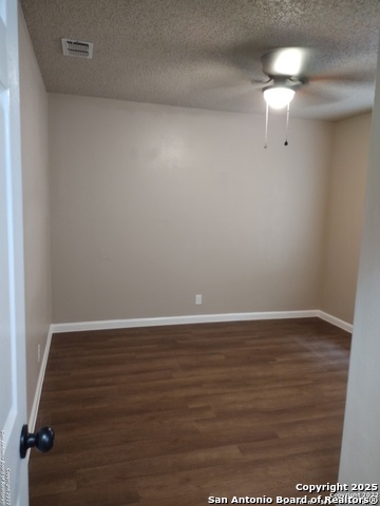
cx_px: 190
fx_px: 395
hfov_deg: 51.4
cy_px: 253
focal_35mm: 27
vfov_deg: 65.3
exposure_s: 1/24
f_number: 1.7
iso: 984
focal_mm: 4.71
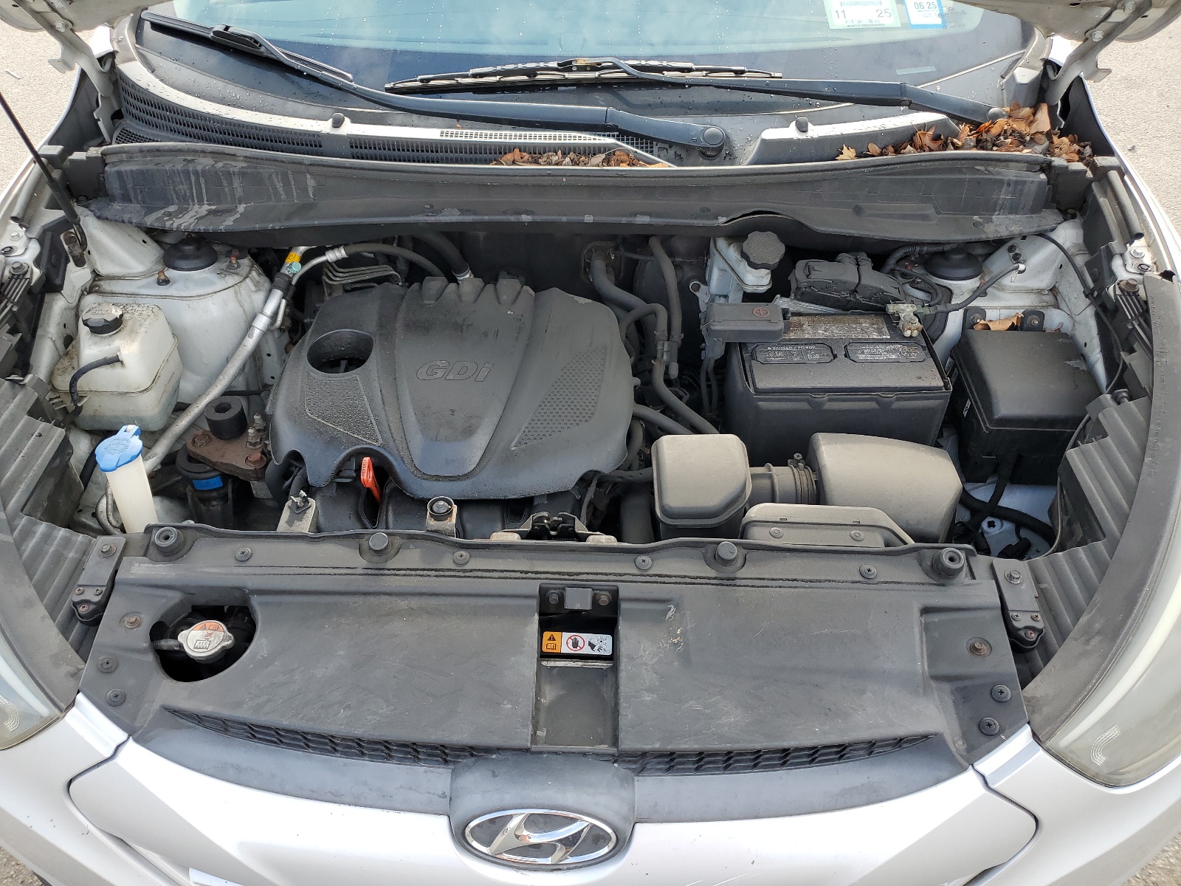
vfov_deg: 53.1
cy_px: 443
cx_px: 590
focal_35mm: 26
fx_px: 887
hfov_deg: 67.3
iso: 50
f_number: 1.5
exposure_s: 1/500
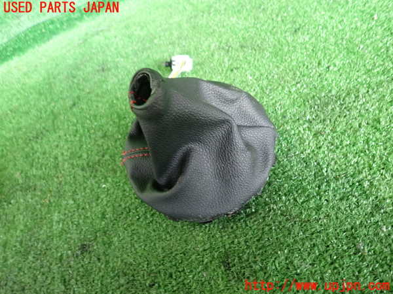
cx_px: 196
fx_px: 284
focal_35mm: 25
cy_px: 147
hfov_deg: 69.4
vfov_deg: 54.9
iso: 400
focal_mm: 4.5
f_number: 2
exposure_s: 1/30
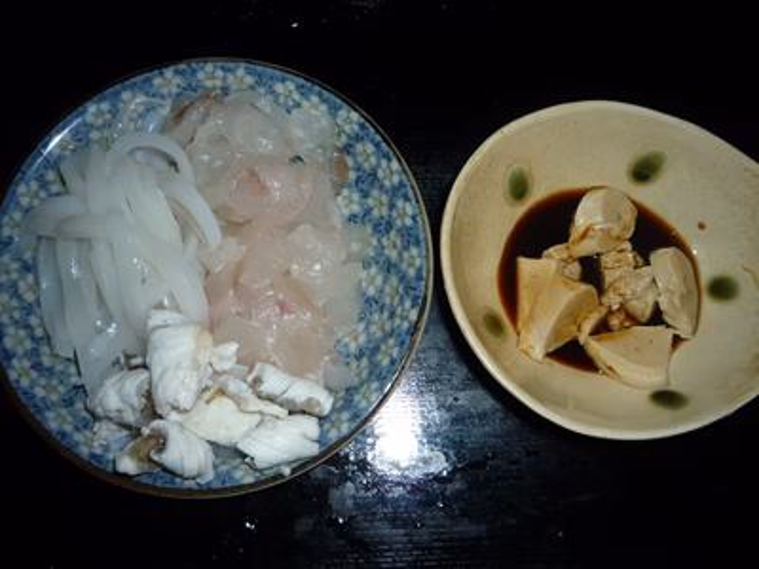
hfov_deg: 60.0
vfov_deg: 46.8
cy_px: 284
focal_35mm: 30
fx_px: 658
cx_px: 380
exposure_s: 1/30
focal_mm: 5.2
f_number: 4
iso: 100
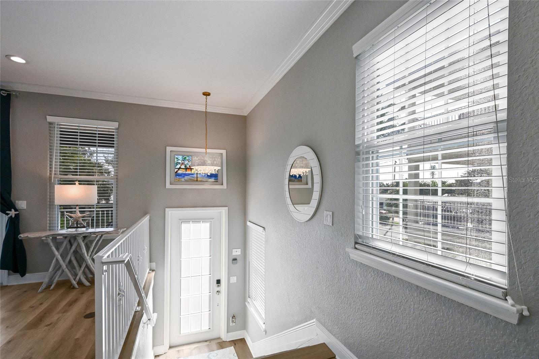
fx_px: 239
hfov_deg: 96.7
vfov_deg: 73.7
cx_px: 270
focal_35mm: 16
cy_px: 180
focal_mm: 16
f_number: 8
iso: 3200
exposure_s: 1/640
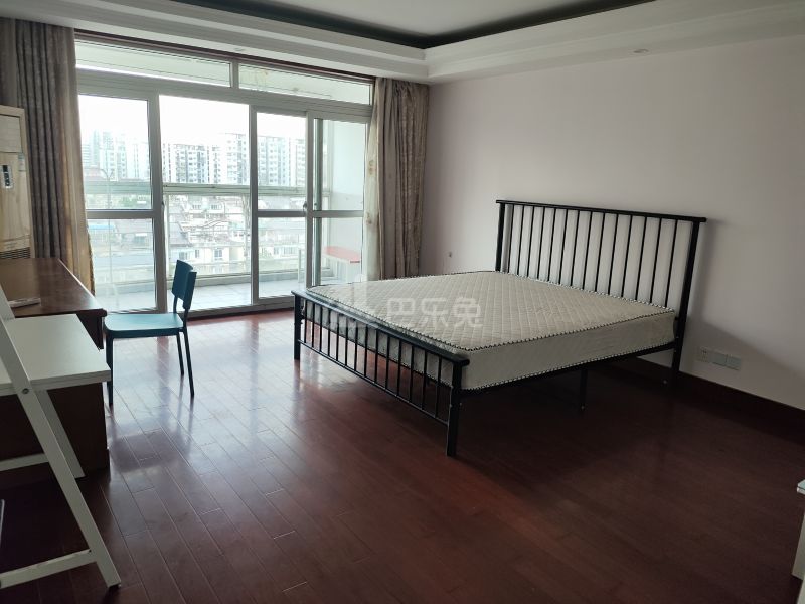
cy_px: 302
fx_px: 581
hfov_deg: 69.4
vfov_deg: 54.9
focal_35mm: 25
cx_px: 402
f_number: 1.79
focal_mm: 4.71
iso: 168
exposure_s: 1/33.3
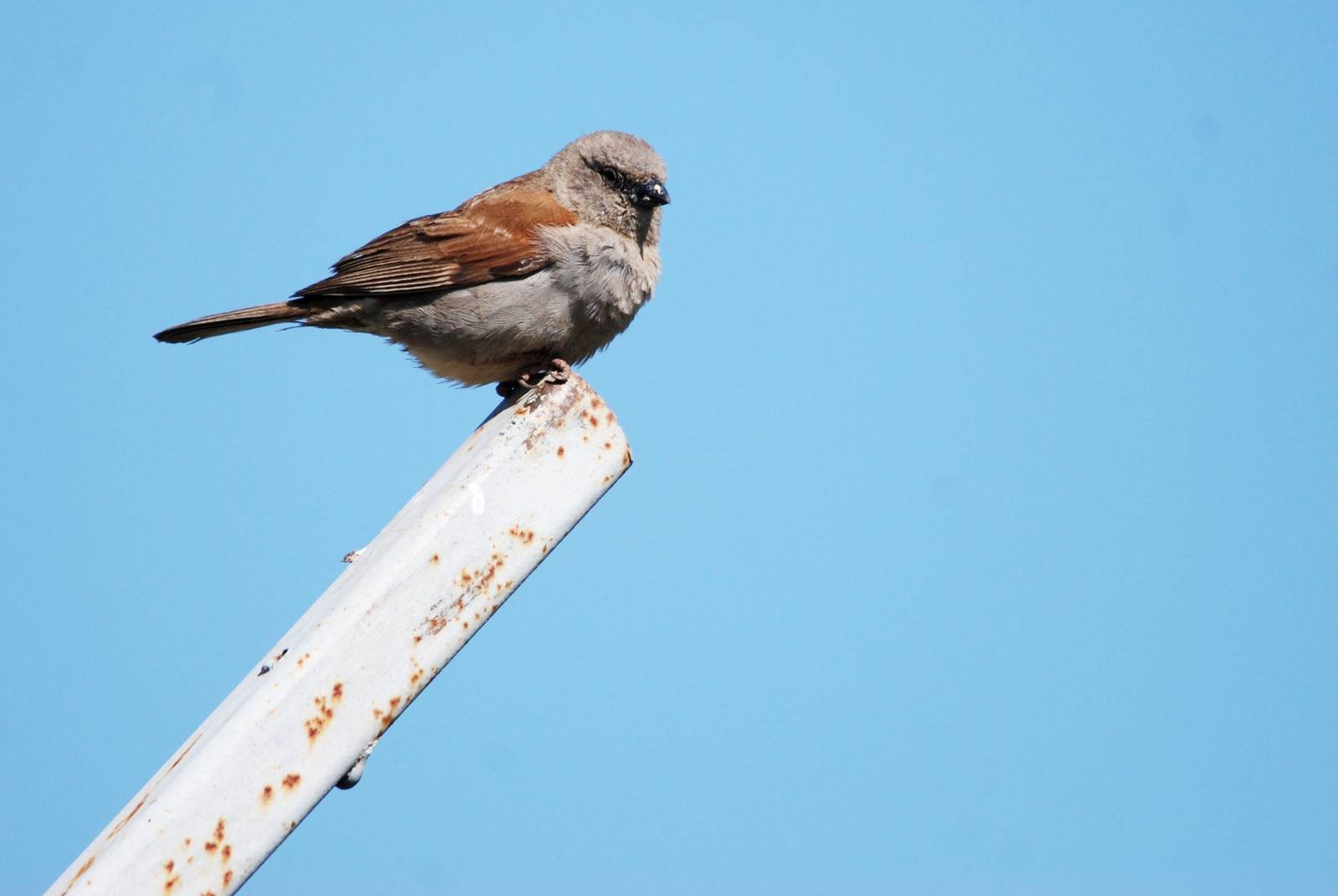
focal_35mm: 750
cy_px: 448
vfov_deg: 1.8
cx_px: 669
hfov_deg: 2.7
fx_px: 27908
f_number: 6.3
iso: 200
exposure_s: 1/800
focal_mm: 500
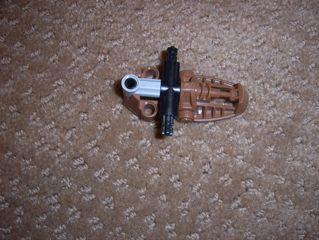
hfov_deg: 52.6
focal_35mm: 35
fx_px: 323
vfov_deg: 40.7
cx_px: 160
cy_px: 120
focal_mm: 5.8
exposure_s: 1/30
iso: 69
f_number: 5.8
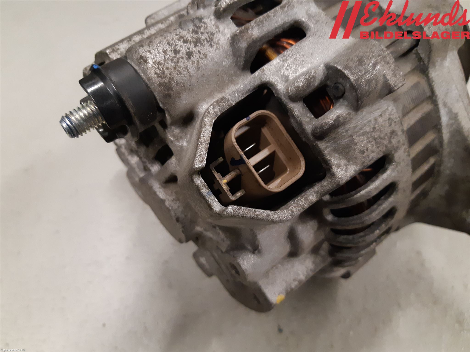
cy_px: 176
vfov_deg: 53.1
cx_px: 235
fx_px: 353
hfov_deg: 67.3
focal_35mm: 26
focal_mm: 3.93
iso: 320
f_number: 1.7
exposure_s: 1/50
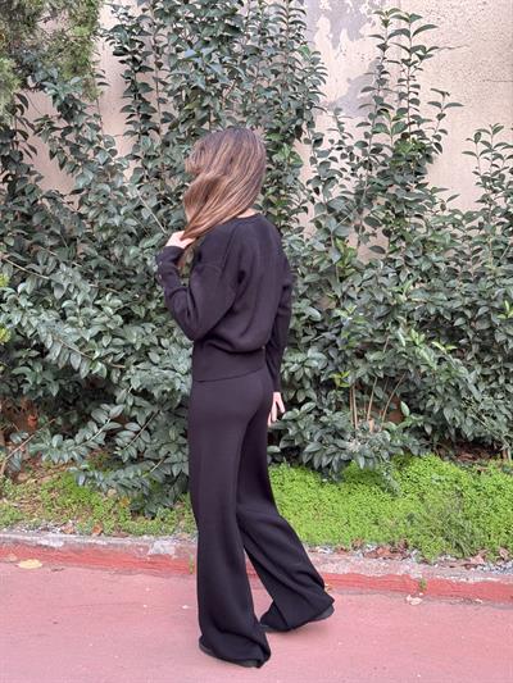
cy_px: 342
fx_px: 948
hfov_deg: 30.3
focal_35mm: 48
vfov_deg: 39.6
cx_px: 256
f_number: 1.78
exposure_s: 1/156
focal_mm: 6.76
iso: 80
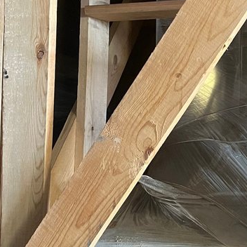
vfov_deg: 23.3
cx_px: 229
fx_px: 597
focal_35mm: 74
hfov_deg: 22.7
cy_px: 84
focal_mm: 5.7
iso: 500
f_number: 1.5
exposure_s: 1/44
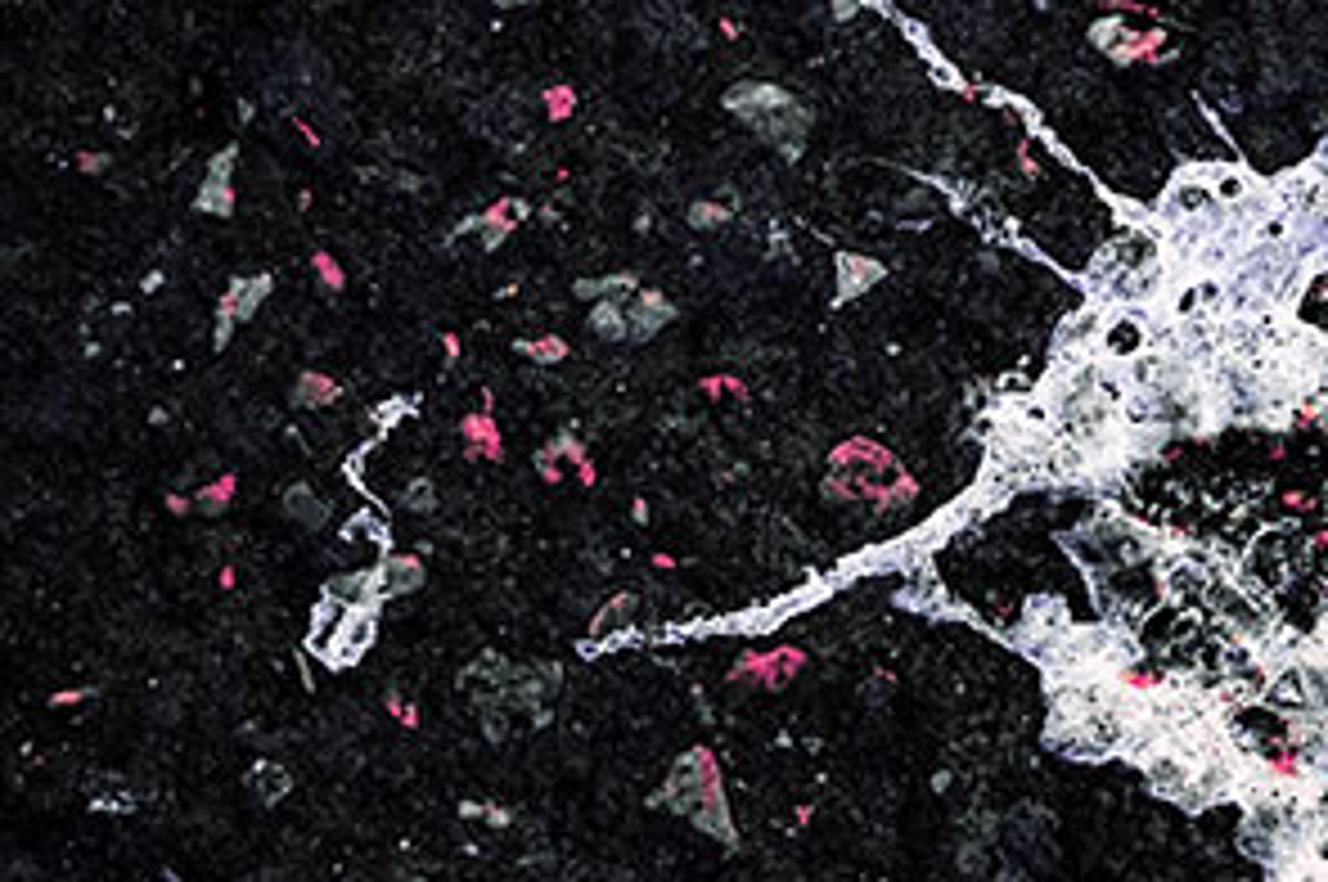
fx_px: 13118
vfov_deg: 3.9
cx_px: 869
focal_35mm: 356
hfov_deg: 5.8
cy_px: 493
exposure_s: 1/800
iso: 1000
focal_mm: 210
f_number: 6.3
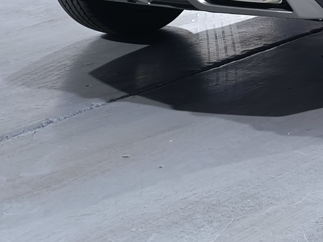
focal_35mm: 134
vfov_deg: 10.5
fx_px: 1250
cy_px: -173
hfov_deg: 14.5
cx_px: 331
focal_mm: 5.35
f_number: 1.7
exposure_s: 1/33.3
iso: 320
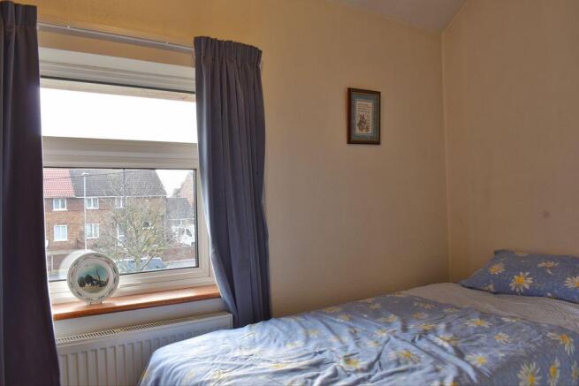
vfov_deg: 48.0
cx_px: 290
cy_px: 193
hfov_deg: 67.4
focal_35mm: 27
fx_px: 434
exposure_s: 1/5
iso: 100
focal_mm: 18
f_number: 13
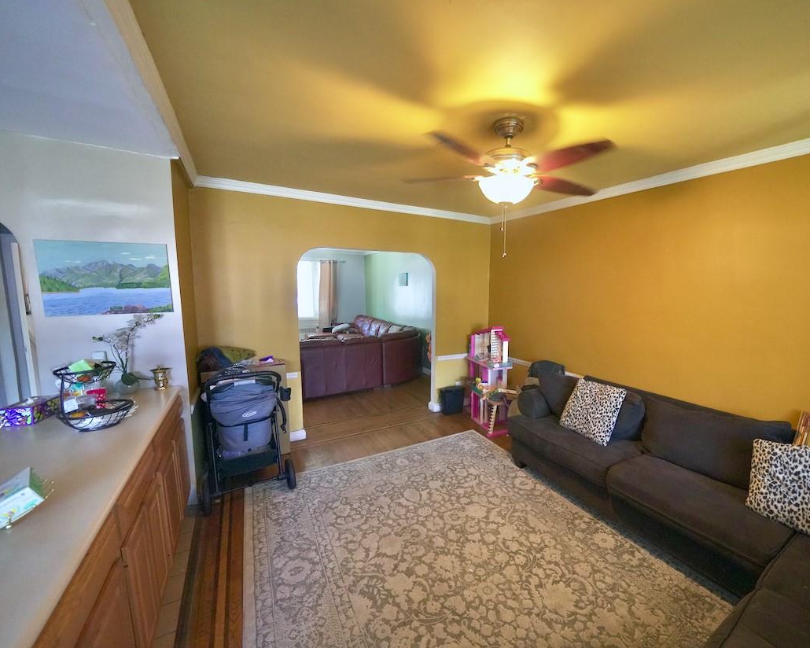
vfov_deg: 88.0
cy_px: 329
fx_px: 336
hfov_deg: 99.7
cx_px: 474
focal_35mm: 14
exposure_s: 1/80
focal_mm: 12
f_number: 4
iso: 4000
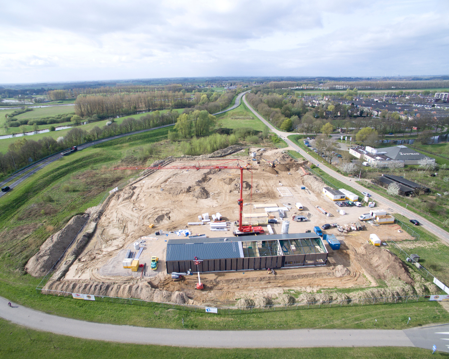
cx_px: 210
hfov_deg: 77.5
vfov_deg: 65.5
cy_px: 179
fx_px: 279
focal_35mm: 21
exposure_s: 1/540
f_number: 2.8
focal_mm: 3.61
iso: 100
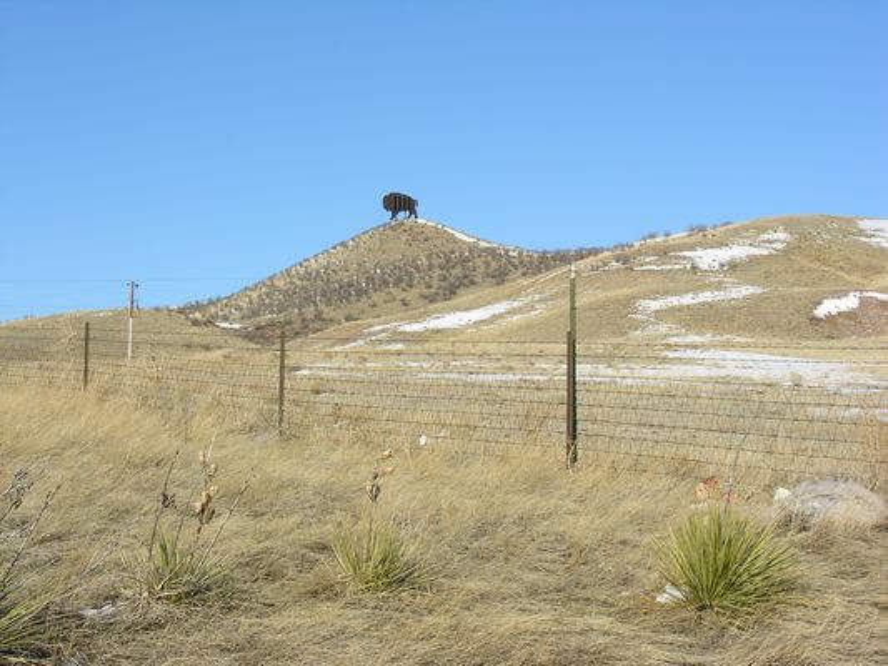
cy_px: 333
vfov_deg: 18.9
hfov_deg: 25.0
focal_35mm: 78
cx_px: 444
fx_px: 2001
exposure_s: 1/190
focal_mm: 19.8
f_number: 7.6
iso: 50
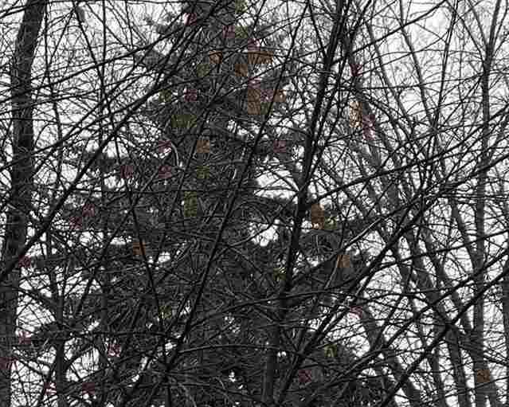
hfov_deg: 15.5
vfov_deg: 11.5
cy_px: 777
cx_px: 18
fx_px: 1838
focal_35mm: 122
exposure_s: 1/243
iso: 32
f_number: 1.8
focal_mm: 4.25
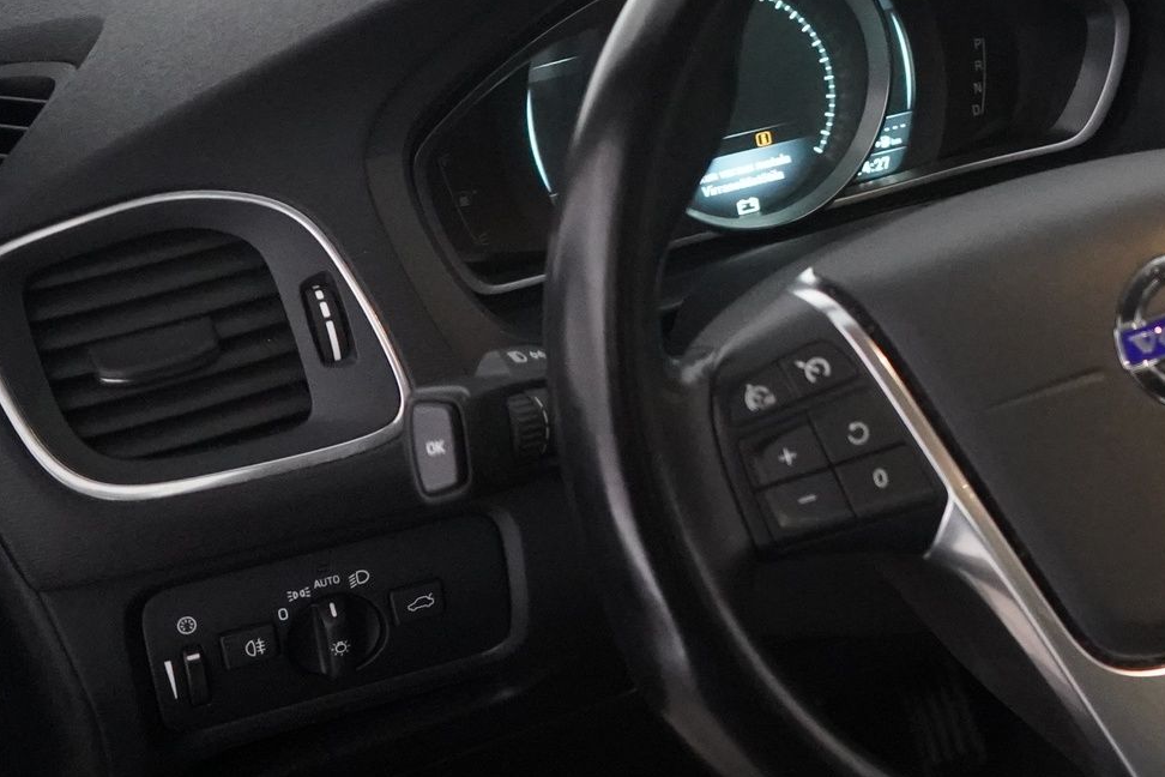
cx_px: 1260
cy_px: 168
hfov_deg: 26.1
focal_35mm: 72
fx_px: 2330
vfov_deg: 18.8
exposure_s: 1/160
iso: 12800
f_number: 3.5
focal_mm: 28
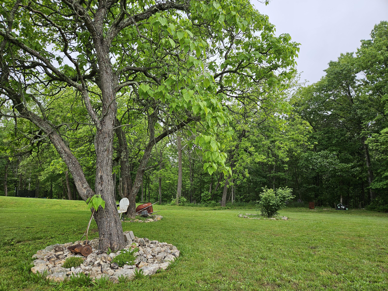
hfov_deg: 73.9
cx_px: 194
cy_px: 146
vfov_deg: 58.9
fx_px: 258
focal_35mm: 23
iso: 25
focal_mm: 5.4
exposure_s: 1/1114
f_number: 1.8
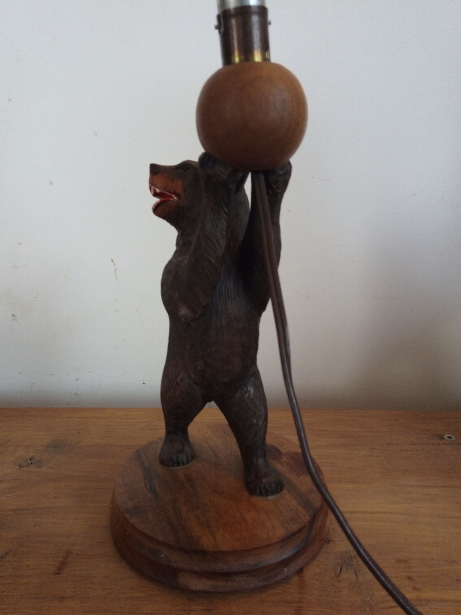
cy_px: 308
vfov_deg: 63.4
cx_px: 230
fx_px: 497
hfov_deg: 49.7
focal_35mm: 28
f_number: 2.2
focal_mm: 4.52
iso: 212
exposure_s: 1/14.3
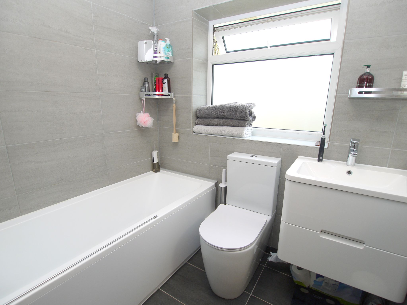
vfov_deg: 71.6
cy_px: 152
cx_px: 204
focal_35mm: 18
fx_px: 212
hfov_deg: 87.8
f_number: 4
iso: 100
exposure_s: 1/100
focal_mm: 9
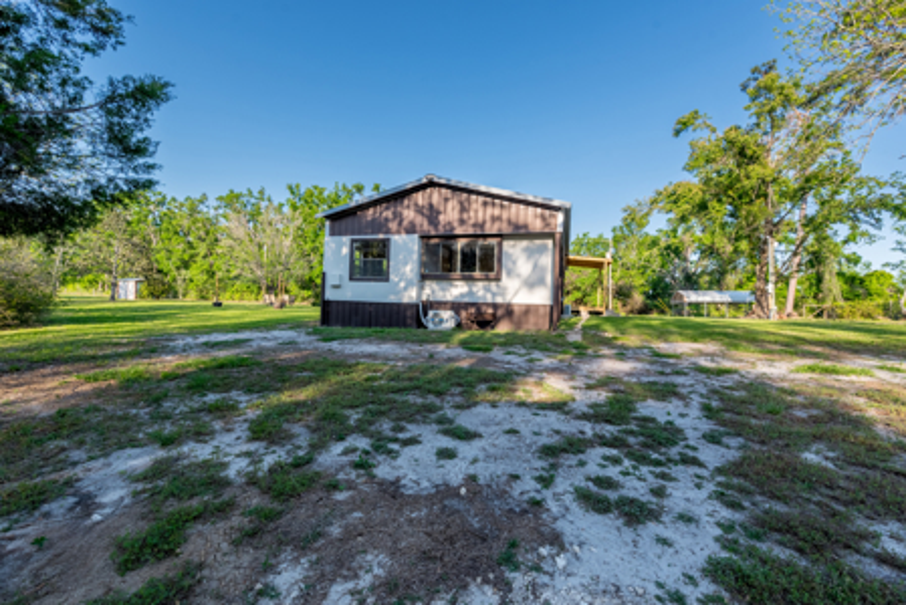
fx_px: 353
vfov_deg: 81.3
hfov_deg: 104.2
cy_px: 302
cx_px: 453
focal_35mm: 14
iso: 200
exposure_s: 1/1250
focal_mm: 14
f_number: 8
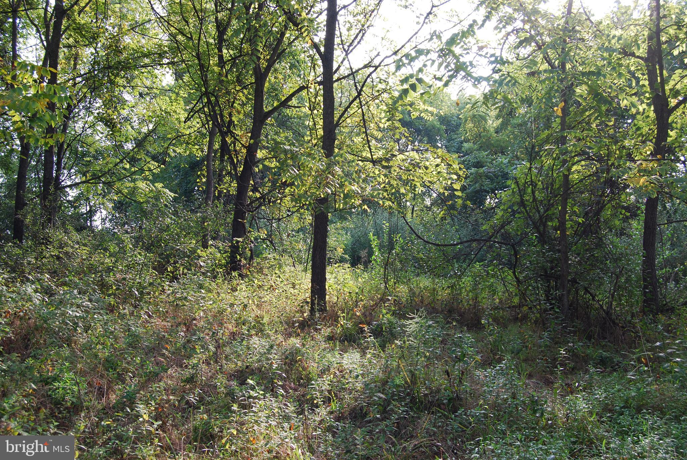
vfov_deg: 34.3
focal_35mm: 39
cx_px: 344
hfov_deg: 49.5
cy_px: 230
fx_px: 745
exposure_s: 1/60
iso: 200
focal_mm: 26
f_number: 8
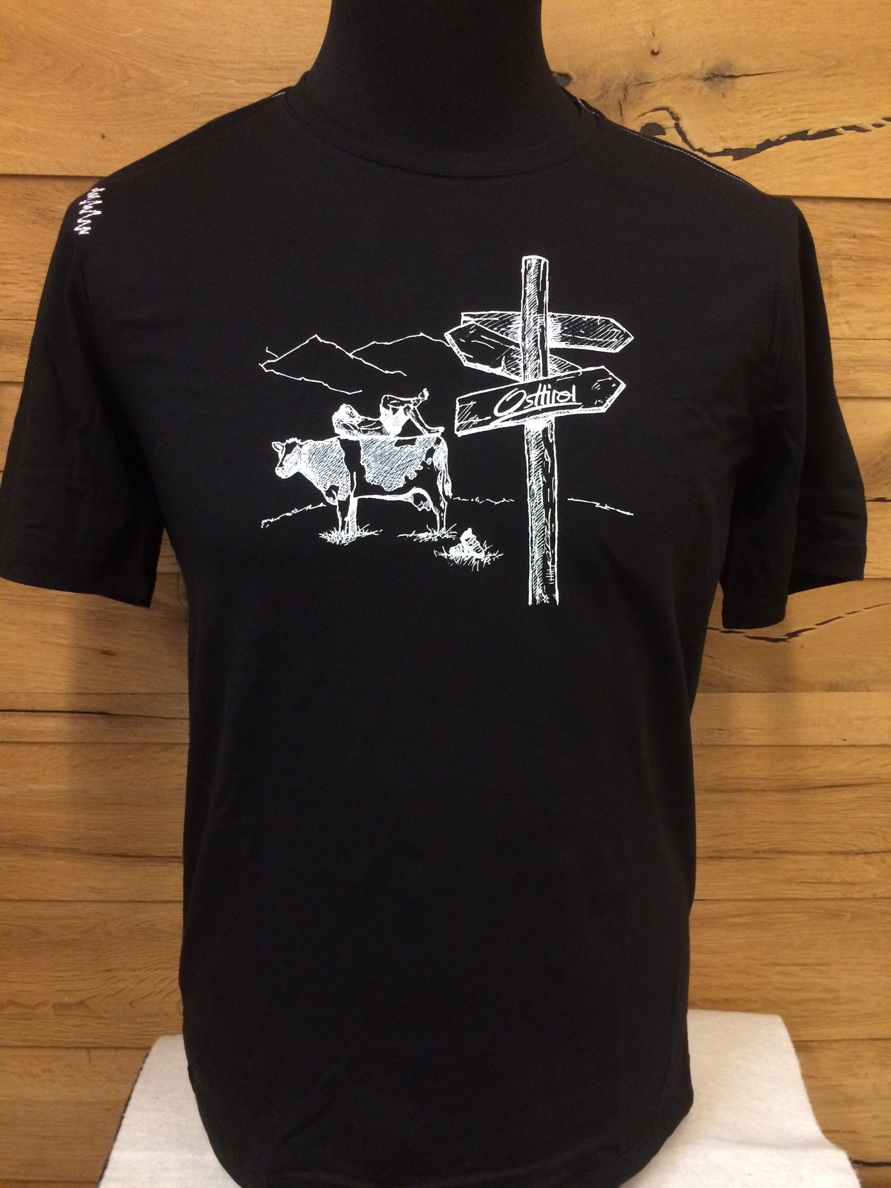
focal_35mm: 29
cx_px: 446
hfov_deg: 48.2
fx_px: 995
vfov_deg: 61.7
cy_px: 594
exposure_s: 1/25
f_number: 2.2
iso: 320
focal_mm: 4.15
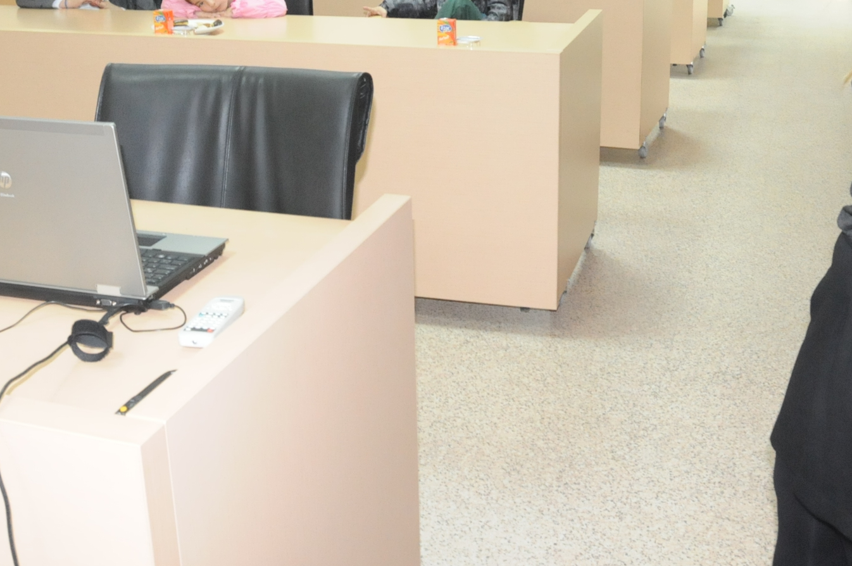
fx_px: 1016
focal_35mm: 43
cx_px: 489
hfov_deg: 45.3
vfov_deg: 30.5
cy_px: 132
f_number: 7.1
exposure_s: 1/60
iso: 3200
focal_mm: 18
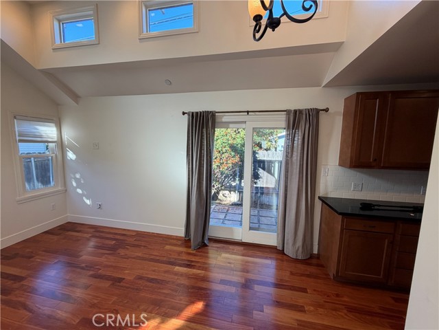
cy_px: 165
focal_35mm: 14
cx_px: 220
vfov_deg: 85.7
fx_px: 178
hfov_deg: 102.1
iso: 100
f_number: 2.2
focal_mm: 2.22
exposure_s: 1/120
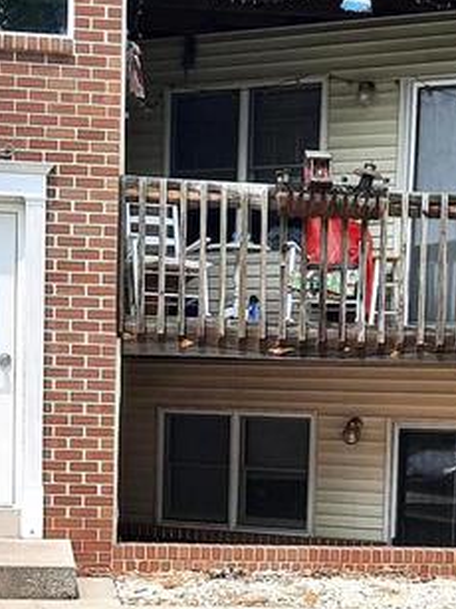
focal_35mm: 88
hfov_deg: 16.8
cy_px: 542
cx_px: 242
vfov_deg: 21.8
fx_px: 1547
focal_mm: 4.6
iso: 32
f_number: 2
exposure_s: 1/805
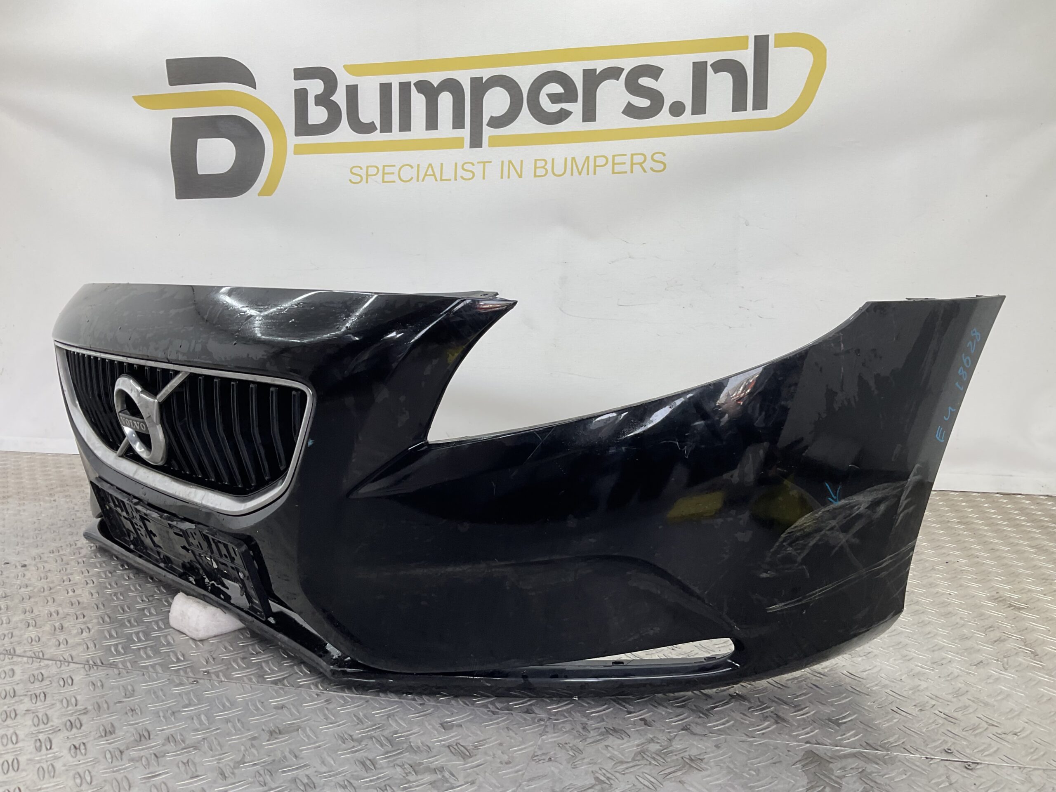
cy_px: 396
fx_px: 885
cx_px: 528
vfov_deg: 48.2
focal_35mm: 29
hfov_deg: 61.7
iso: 20
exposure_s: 1/120
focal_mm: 3
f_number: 1.8
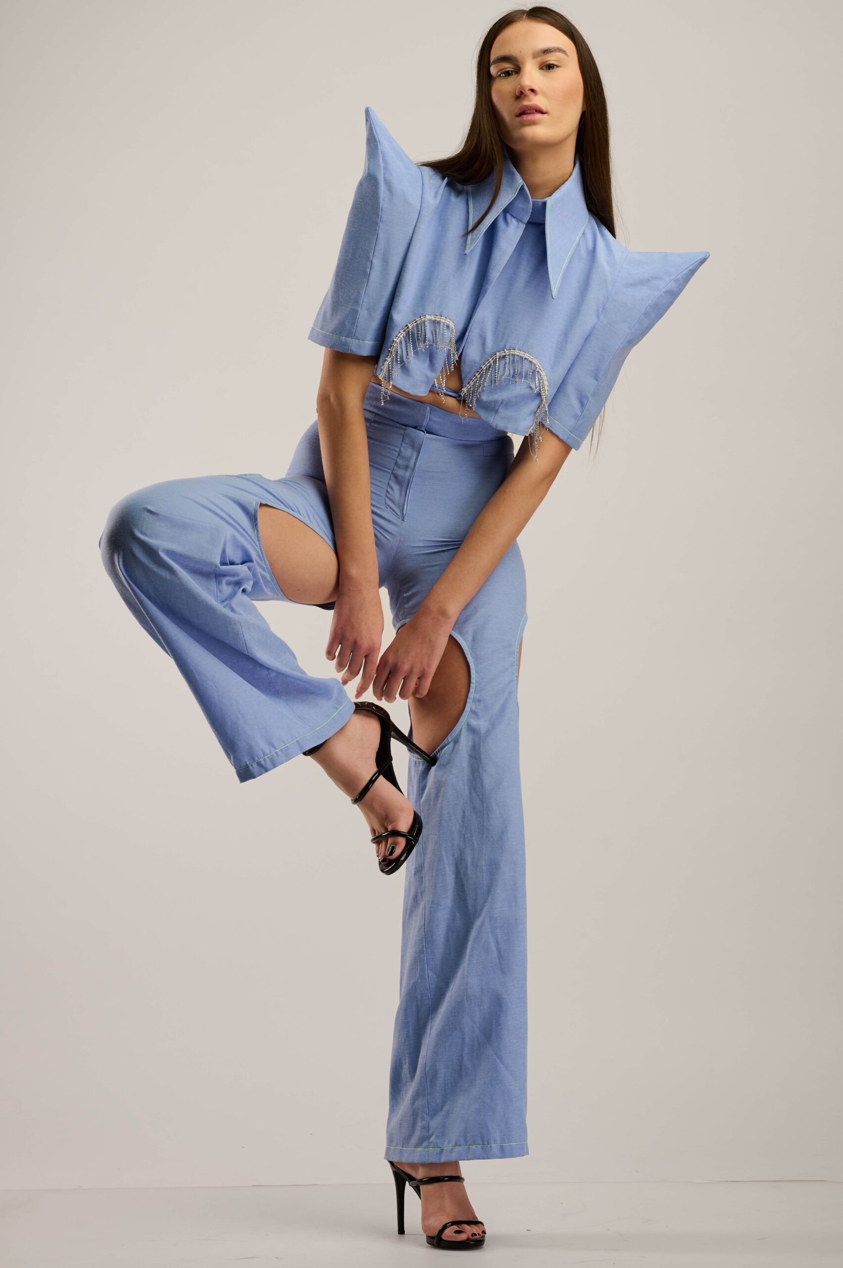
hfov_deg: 16.0
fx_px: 2990
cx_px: 422
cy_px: 634
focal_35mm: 85
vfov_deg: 23.9
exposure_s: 1/200
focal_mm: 85
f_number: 9
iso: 80
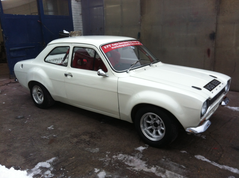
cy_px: 89
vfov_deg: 40.6
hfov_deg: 52.7
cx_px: 120
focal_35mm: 35
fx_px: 241
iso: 100
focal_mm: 3.85
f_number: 2.8
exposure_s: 1/120
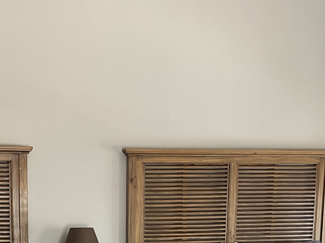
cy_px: 289
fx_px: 629
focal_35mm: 67
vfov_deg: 20.5
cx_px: 98
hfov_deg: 28.7
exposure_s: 1/60
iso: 125
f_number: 1.6
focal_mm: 5.1
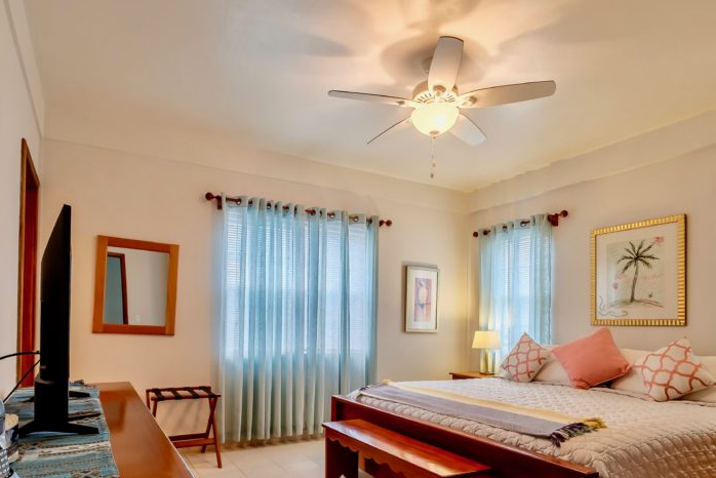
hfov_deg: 78.5
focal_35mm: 22
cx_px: 339
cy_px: 320
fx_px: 438
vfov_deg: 56.0
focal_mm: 10
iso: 200
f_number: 5.6
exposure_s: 1/60
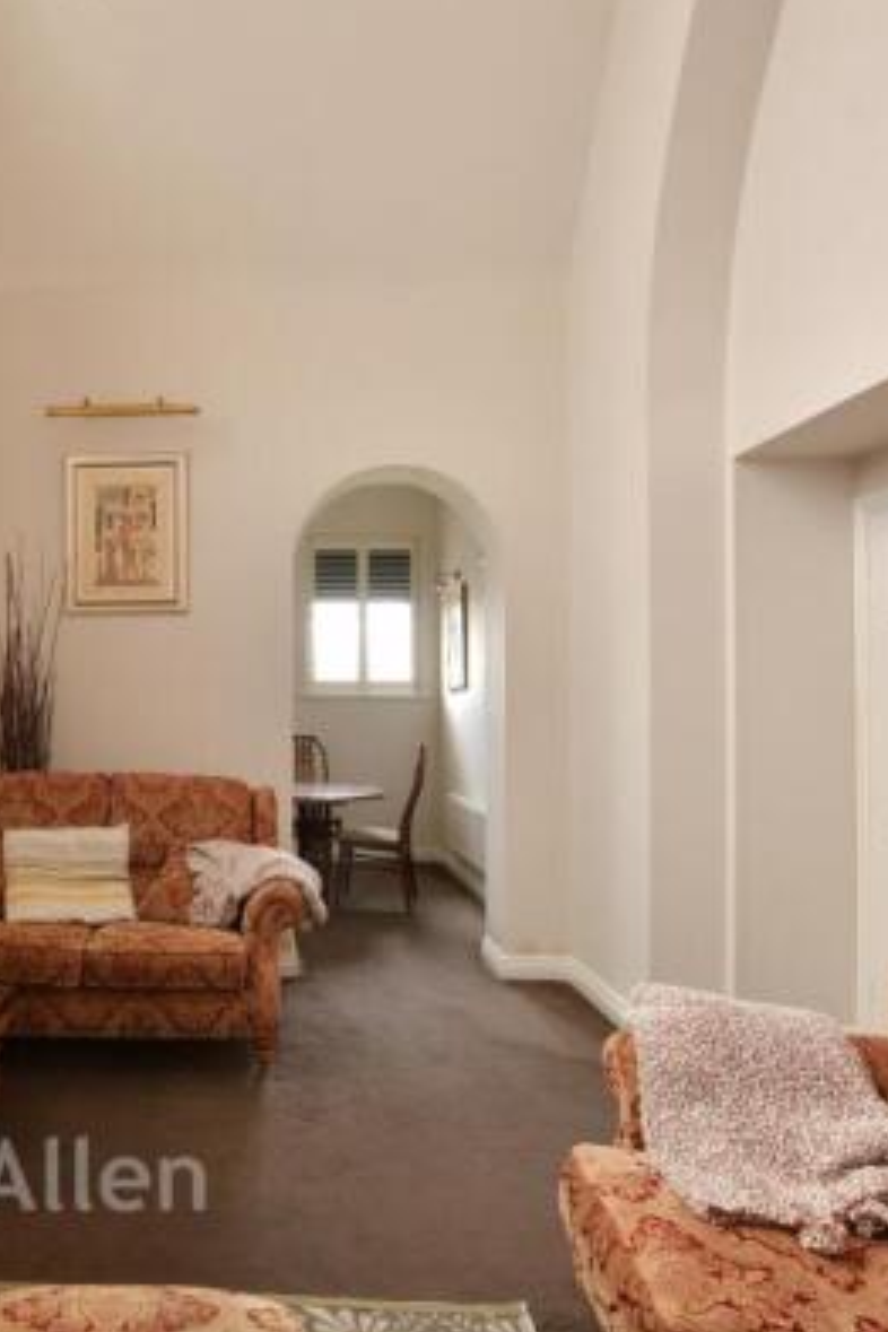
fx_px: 925
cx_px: 219
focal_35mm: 25
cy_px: 669
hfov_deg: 49.2
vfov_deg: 71.5
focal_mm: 10
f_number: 8
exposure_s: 1.6
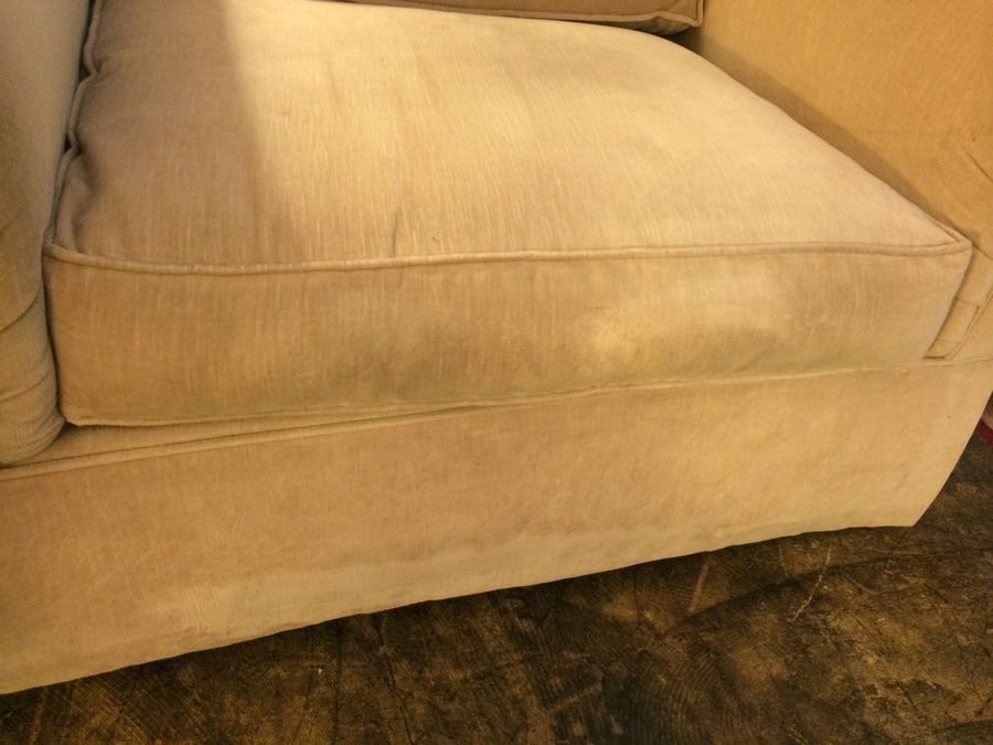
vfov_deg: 46.8
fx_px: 861
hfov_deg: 60.0
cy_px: 372
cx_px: 496
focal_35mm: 30
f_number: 2.2
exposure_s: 1/15
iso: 320
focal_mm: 4.12
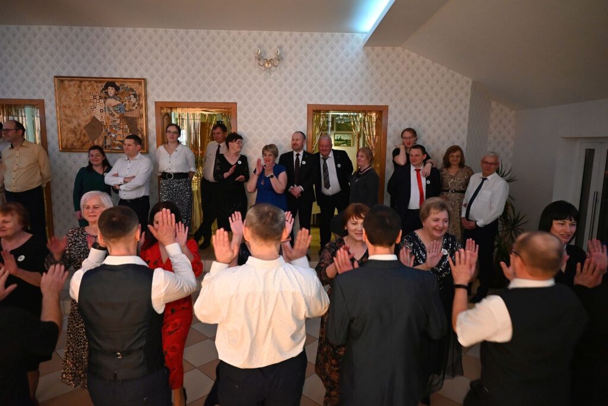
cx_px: 304
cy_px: 203
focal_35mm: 24
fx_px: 414
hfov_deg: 72.6
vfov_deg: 52.3
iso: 5600
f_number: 4
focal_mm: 24.5
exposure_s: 1/60
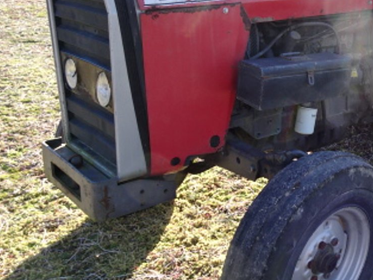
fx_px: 528
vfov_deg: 29.4
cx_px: 361
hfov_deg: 35.7
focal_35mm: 49
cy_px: 90
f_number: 3.5
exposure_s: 1/160
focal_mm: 4.1
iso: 80
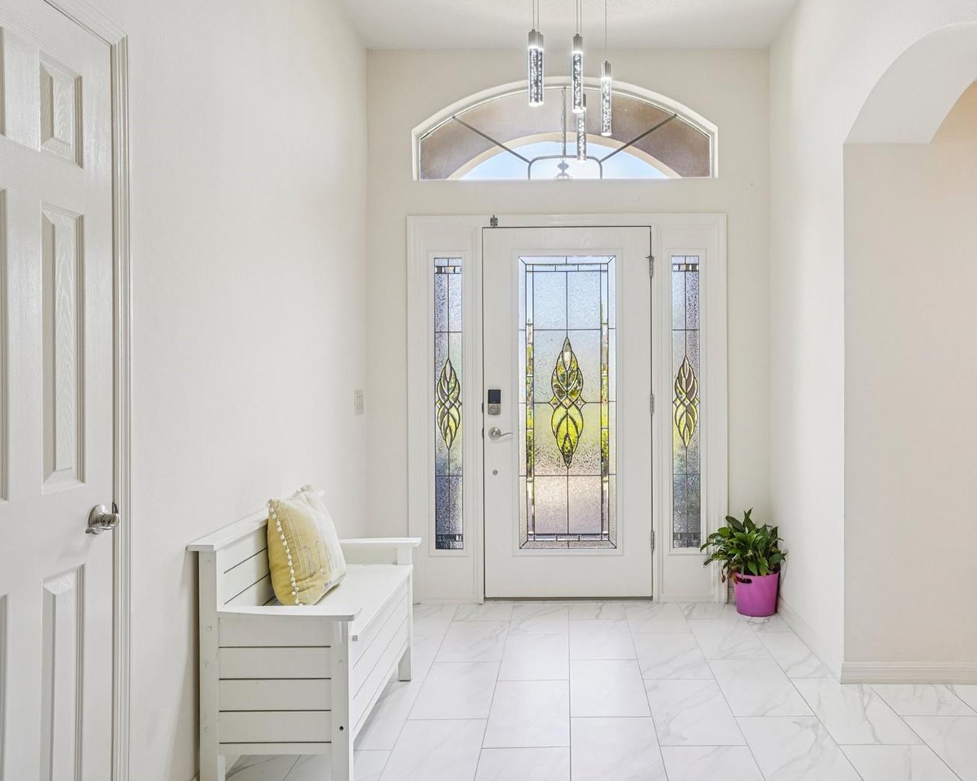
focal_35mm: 28
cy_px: 378
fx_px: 809
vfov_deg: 51.5
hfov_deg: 61.9
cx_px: 566
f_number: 8
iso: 160
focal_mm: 24
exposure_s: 1/30
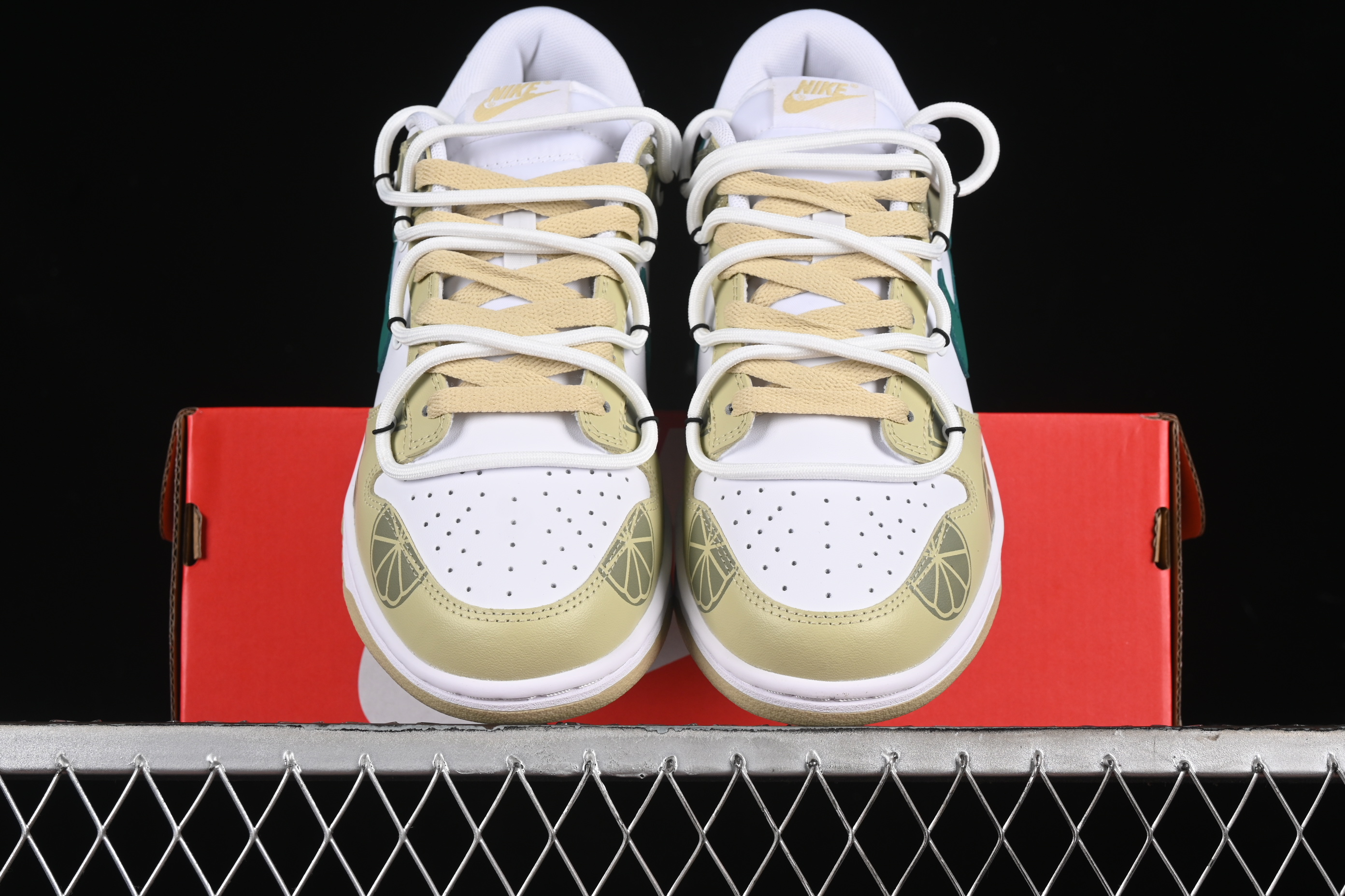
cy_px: 448
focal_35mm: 75
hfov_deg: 27.0
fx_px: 2802
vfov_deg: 18.2
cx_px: 672
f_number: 8
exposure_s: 1/80
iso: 160
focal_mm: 50
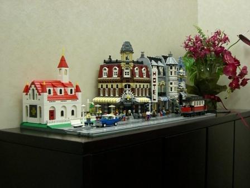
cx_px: 125
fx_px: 339
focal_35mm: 47
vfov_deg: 30.9
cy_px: 94
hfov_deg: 40.4
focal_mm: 7.6
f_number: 3
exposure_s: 1/80
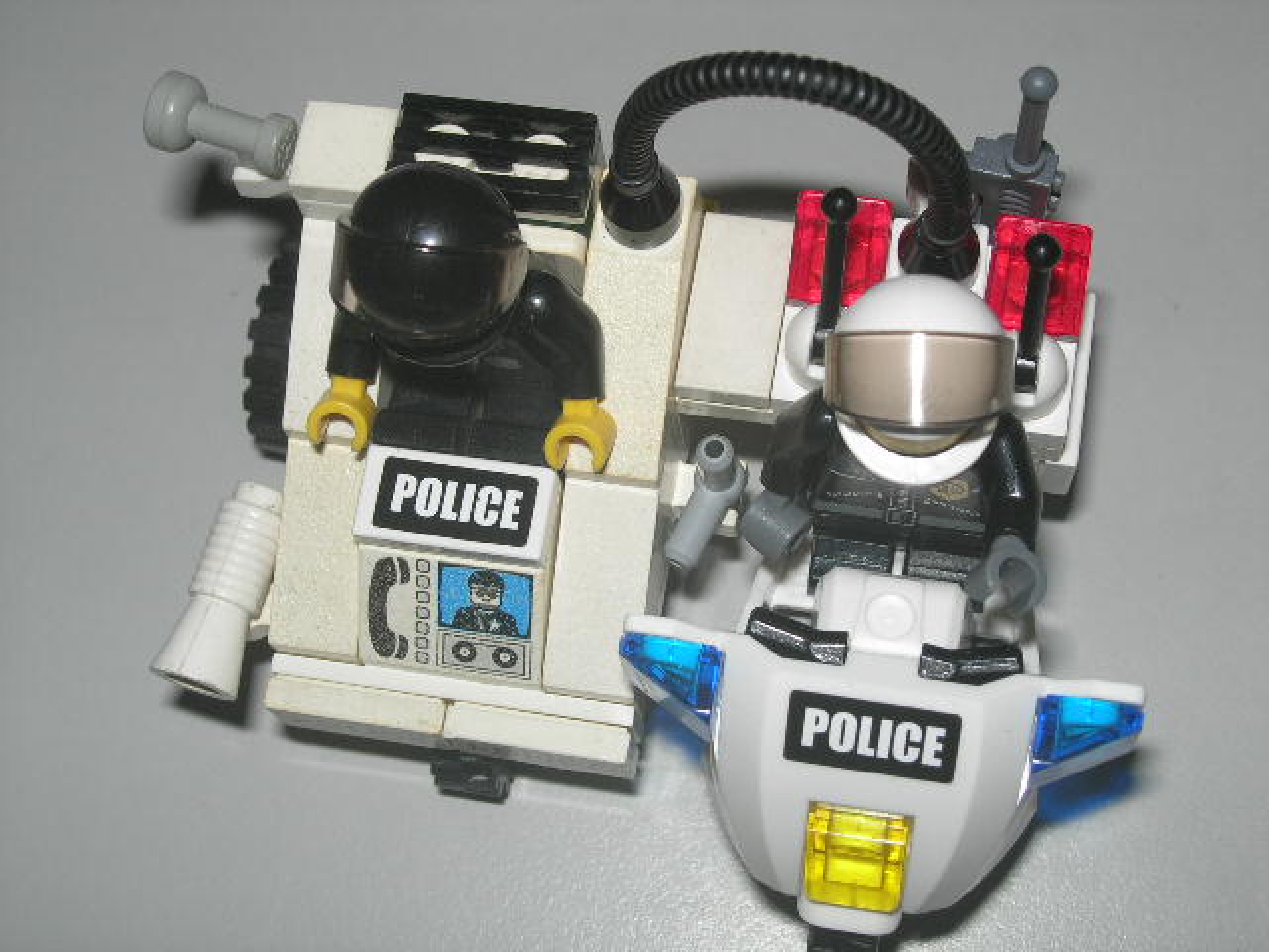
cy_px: 476
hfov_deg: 31.7
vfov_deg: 24.0
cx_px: 634
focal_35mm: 61
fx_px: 2236
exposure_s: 1/60.1
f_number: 5.9
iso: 64
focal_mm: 12.7
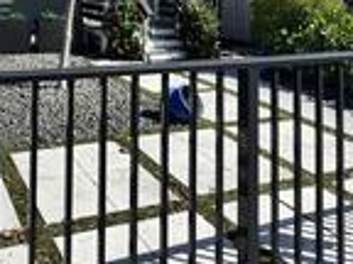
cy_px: -32
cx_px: 54
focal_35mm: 39
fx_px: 398
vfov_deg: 32.1
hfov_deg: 44.7
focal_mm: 2.22
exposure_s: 1/2273
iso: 50
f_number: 2.2
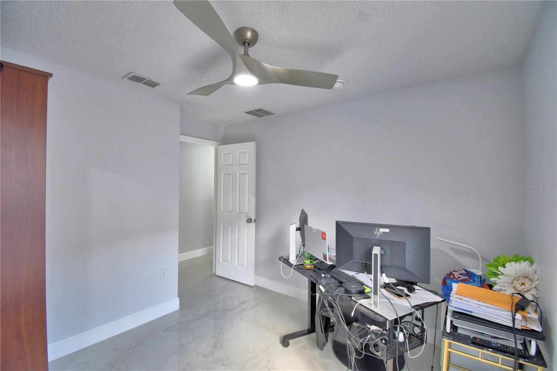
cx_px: 278
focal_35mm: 15
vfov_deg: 77.3
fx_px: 232
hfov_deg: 100.4
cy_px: 186
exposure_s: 1/60
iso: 400
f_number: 4.5
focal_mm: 10
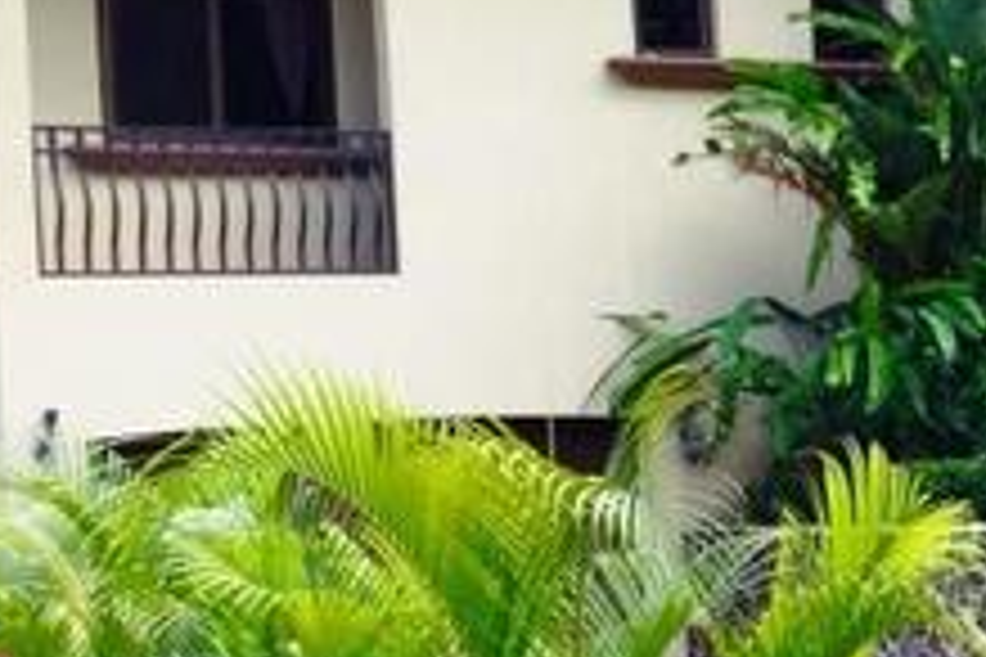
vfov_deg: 11.6
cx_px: 1310
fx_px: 3232
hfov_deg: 16.3
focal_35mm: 118
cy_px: 459
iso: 25
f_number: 2.4
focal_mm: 3.3
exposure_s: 1/179
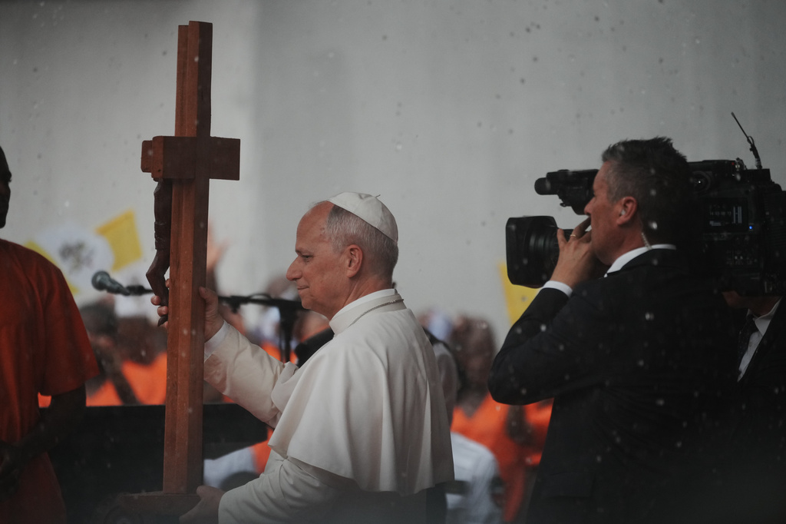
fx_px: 8730
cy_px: 262
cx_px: 393
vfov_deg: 3.4
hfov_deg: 5.2
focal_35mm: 400
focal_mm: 400
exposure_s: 1/1000
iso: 2500
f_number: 5.6
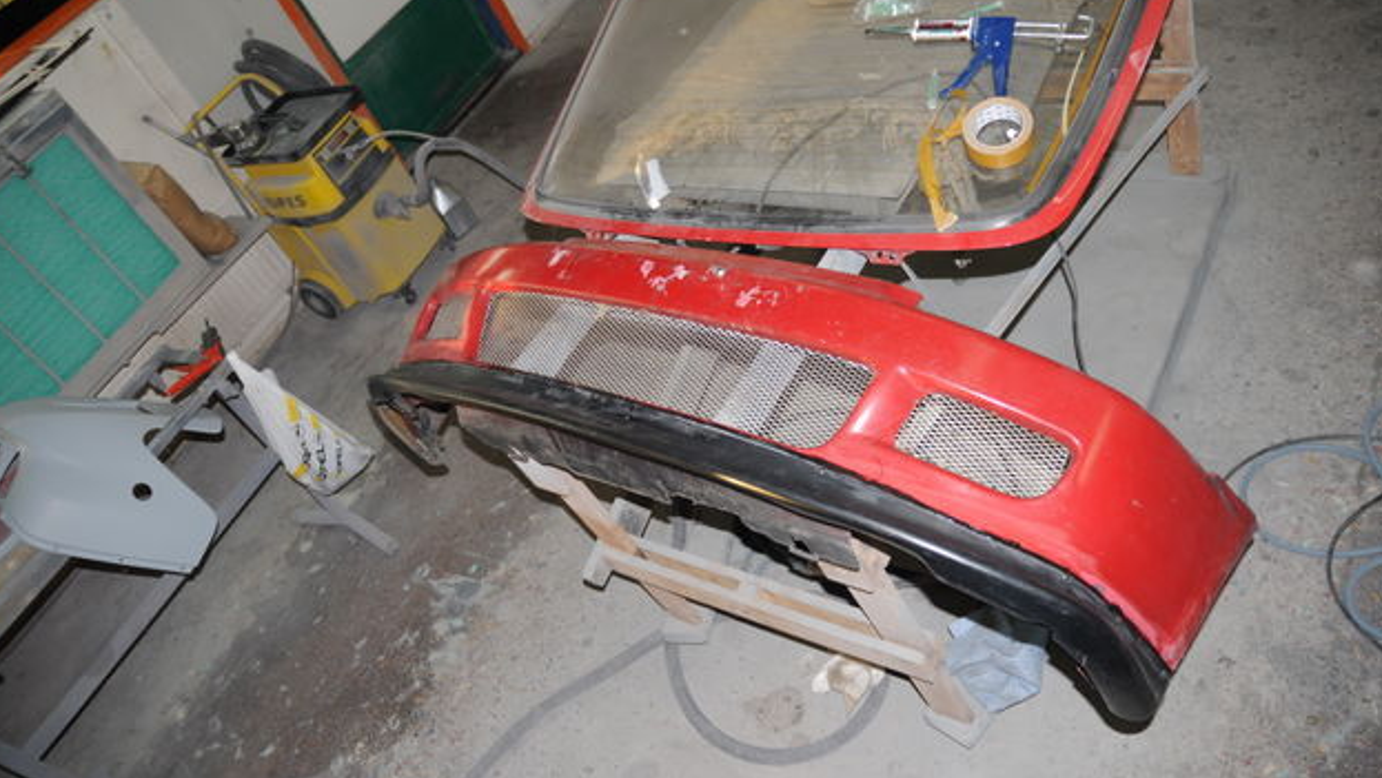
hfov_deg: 66.0
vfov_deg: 40.2
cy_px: 367
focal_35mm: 29
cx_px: 685
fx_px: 1063
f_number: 3.5
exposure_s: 1/60
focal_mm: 18
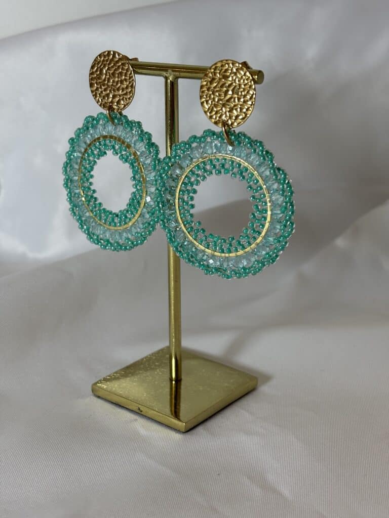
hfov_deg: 28.0
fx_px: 779
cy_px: 259
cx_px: 194
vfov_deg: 36.8
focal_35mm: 52
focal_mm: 5.96
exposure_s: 1/100
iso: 25
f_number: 1.6
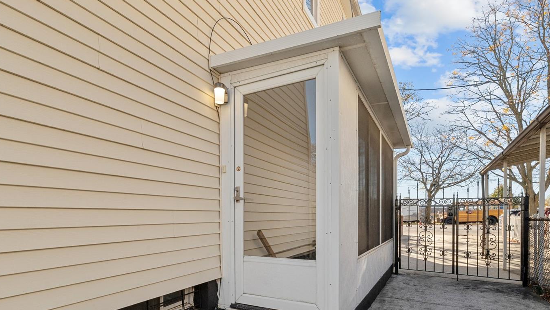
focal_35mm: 19
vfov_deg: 55.7
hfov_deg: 89.5
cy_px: 230
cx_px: 267
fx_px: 277
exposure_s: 1/80
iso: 400
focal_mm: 12
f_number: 13
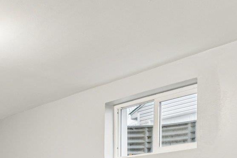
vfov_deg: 20.2
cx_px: 13
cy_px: 227
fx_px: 388
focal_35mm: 59
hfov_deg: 31.9
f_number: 8
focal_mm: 16
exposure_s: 1/6
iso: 400
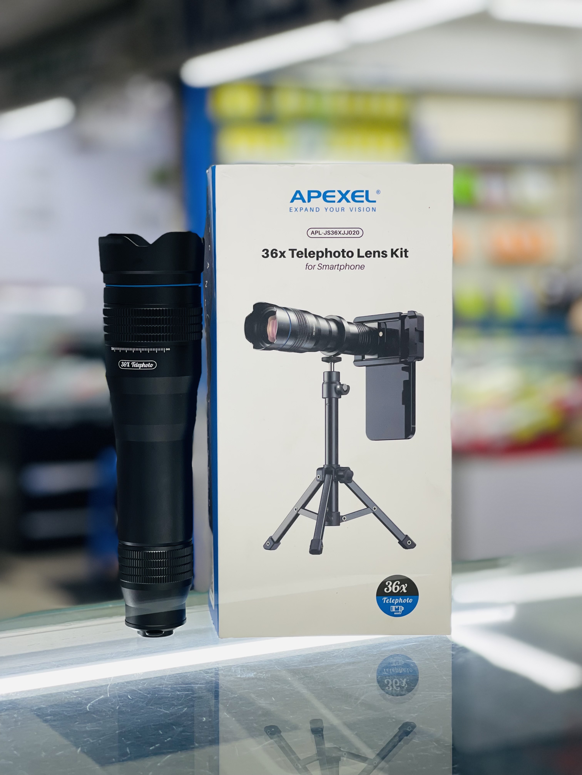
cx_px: 291
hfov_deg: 22.9
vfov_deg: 30.3
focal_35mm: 64
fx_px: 1435
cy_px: 388
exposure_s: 1/121
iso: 64
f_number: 2.2
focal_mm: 7.5
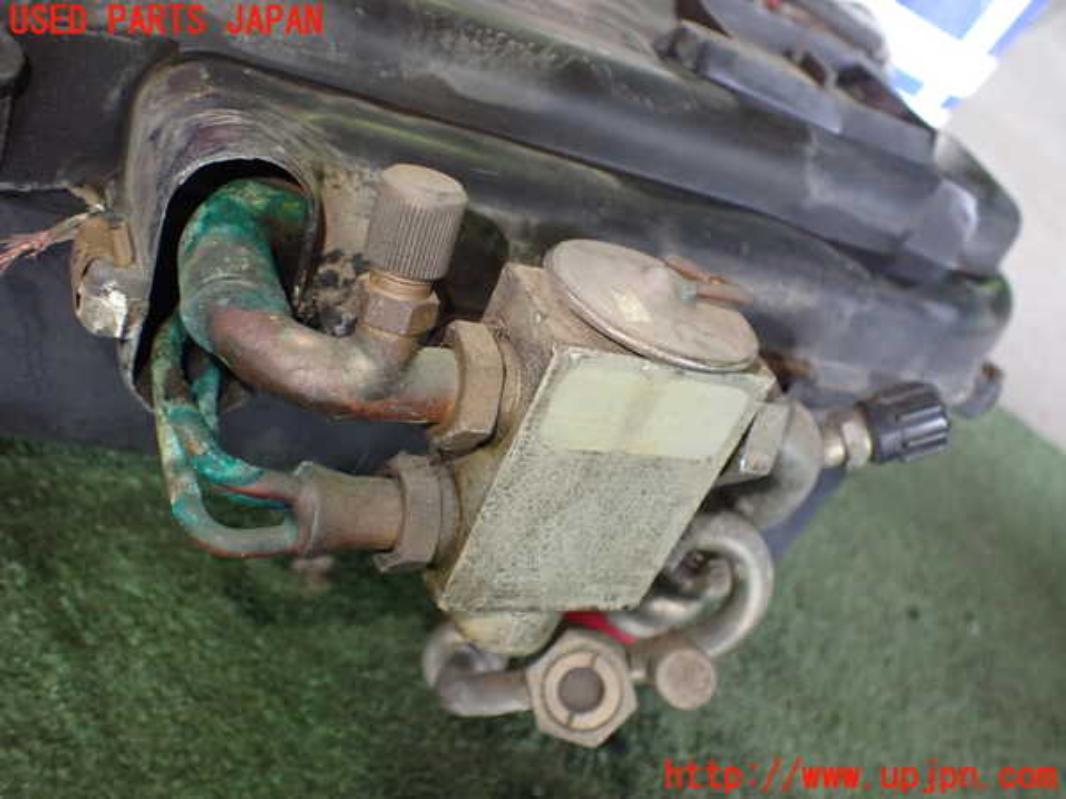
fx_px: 924
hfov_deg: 60.0
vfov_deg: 46.8
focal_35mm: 30
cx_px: 533
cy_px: 400
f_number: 2.3
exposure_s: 1/100
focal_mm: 5.4
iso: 800
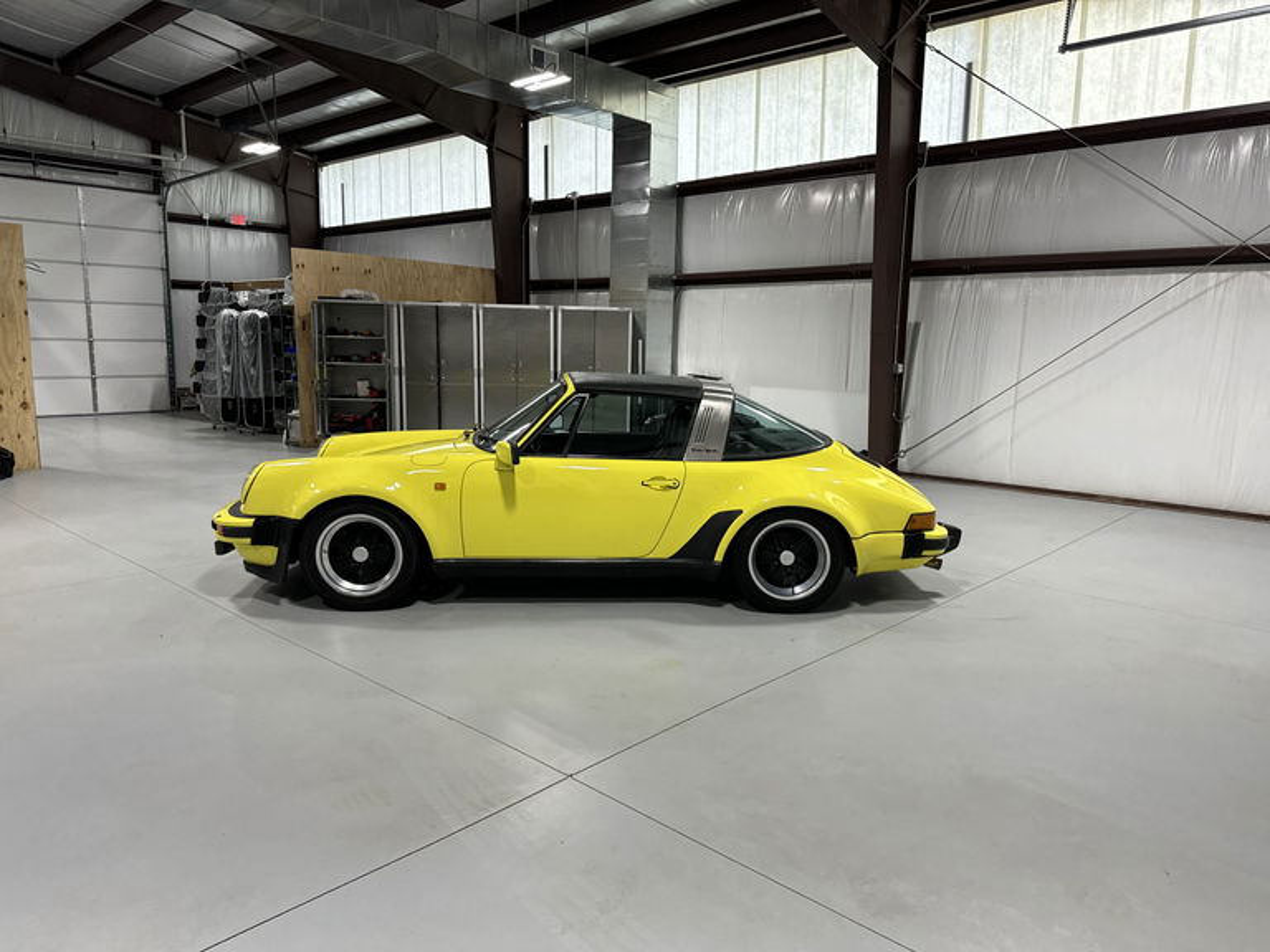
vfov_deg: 56.8
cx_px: 635
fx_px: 881
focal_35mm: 24
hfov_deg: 71.6
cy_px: 476
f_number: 1.78
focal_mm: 6.86
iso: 125
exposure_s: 1/120
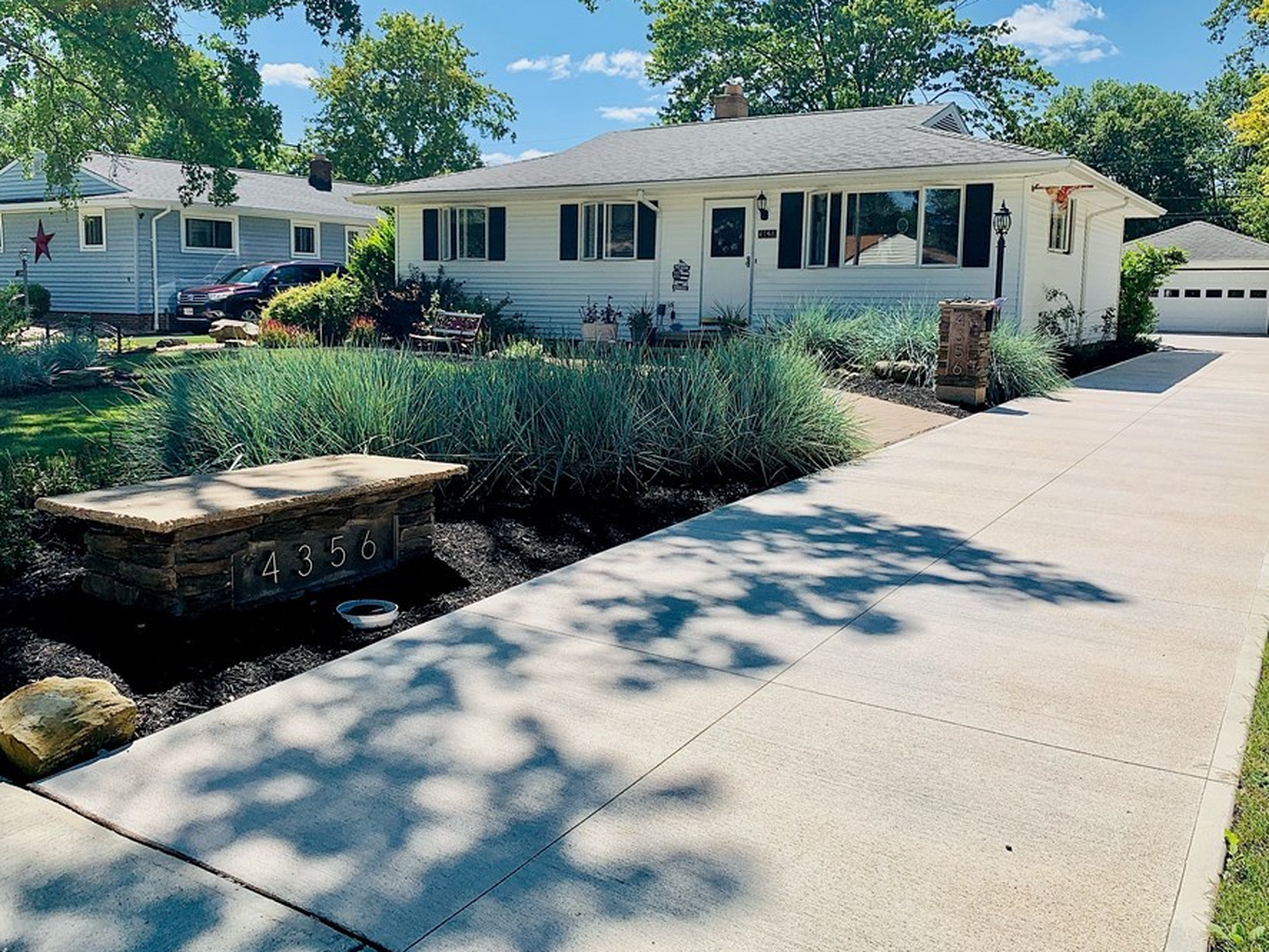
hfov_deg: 59.9
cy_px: 429
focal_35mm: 30
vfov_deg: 46.8
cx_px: 592
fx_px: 1100
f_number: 1.8
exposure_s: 1/2681
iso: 25
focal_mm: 4.25
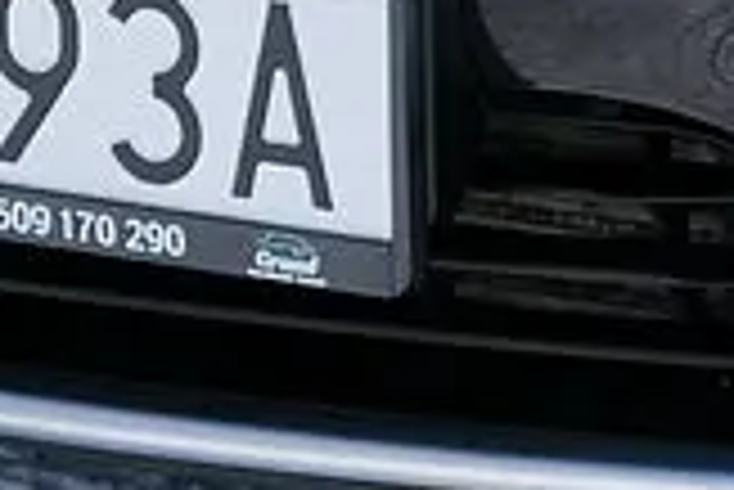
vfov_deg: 2.8
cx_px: 1853
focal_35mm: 480
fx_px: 9795
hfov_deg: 4.2
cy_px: -596
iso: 320
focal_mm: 46.3
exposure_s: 1/850
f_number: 5.6
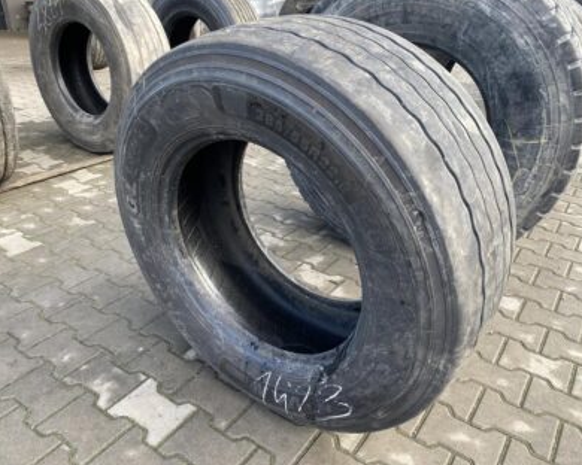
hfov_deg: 62.1
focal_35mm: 28
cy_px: 229
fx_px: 482
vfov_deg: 51.5
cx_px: 270
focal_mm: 4.25
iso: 50
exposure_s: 1/100
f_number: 1.8
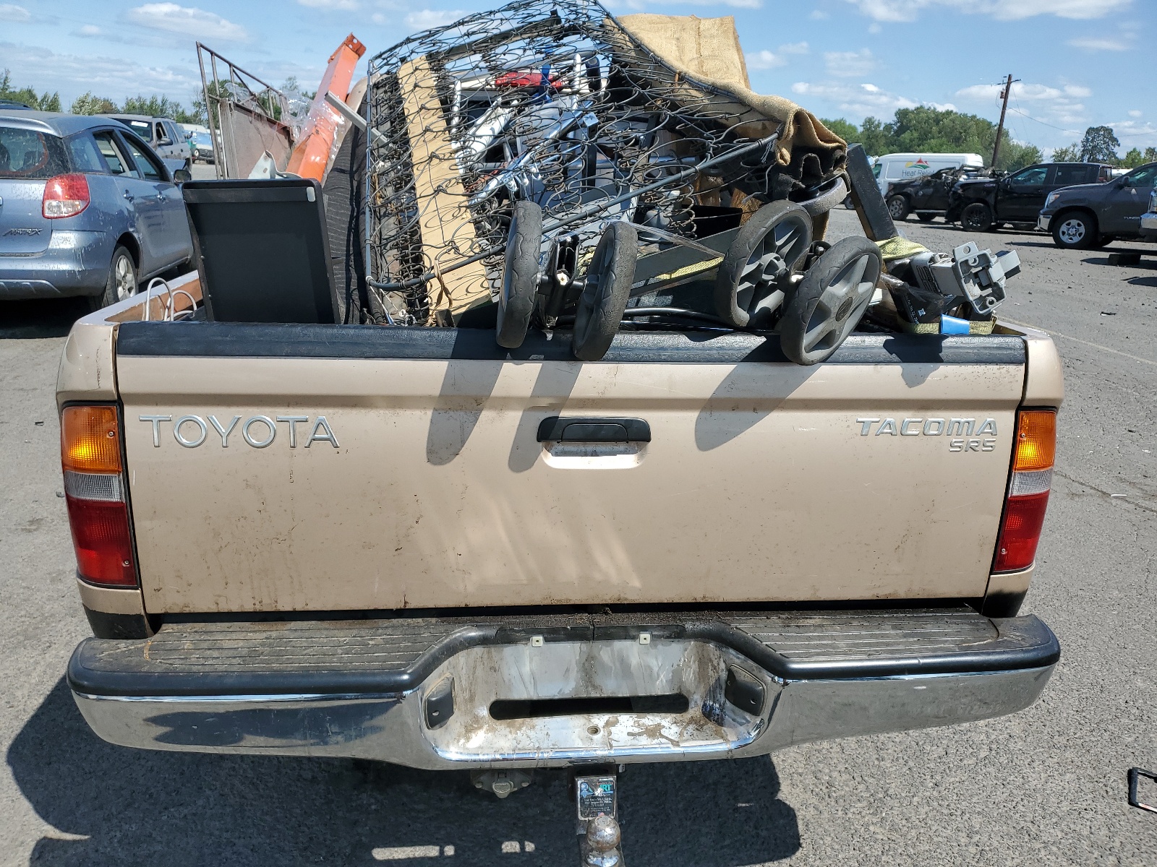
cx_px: 578
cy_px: 434
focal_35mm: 26
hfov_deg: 67.3
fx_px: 869
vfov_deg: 53.1
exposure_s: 1/3333
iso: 50
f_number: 1.5
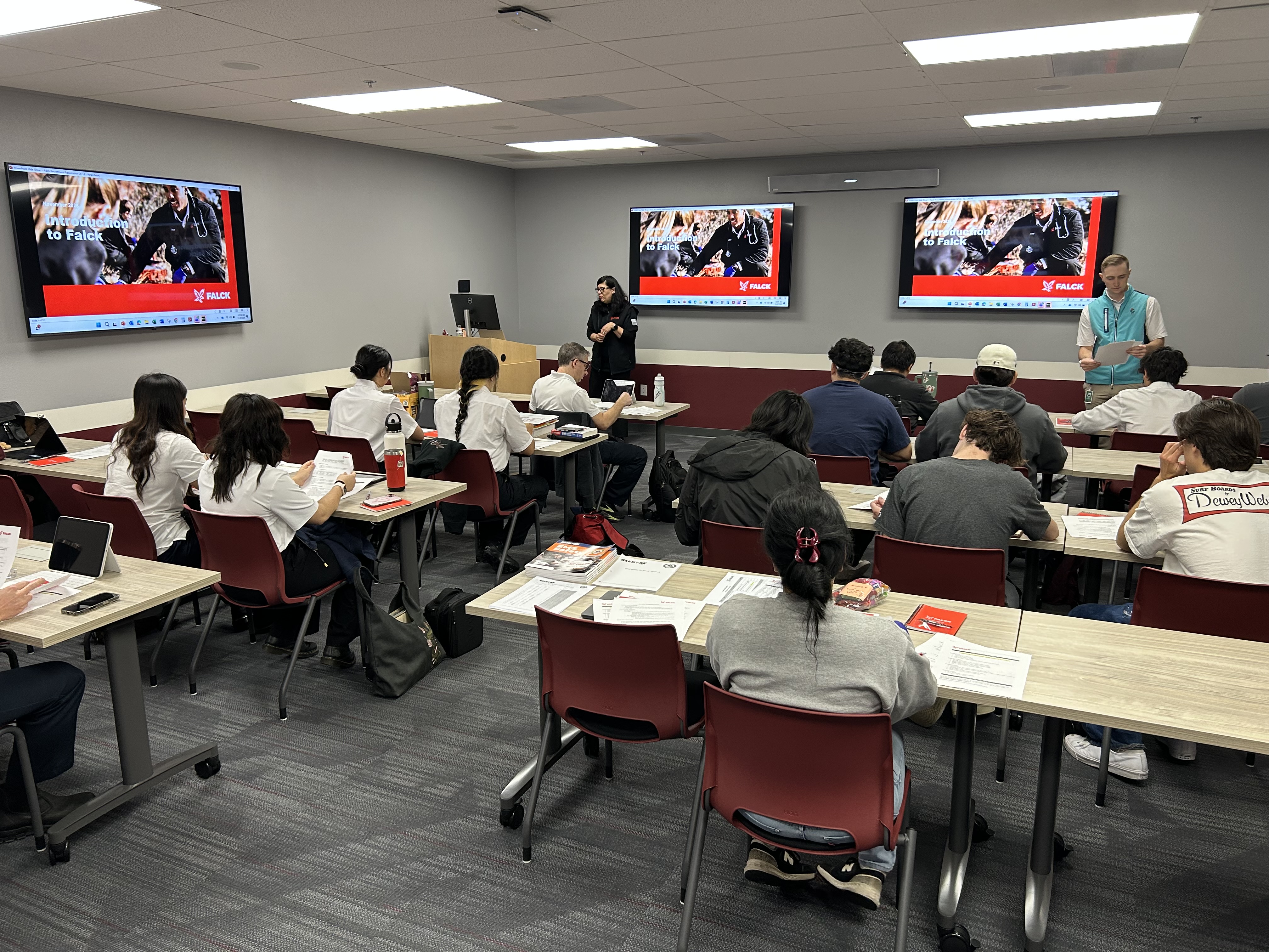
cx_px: 634
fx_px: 953
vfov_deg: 53.1
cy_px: 476
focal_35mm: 26
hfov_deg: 67.3
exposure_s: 1/73
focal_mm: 5.7
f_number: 1.5
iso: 125
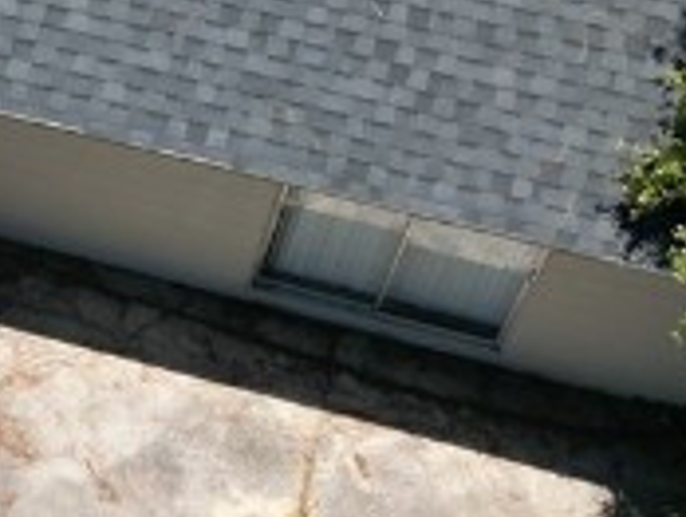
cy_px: 111
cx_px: -363
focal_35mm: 141
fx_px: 2798
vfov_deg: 10.5
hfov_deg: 13.2
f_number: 1.7
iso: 200
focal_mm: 6.72
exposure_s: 1/5000
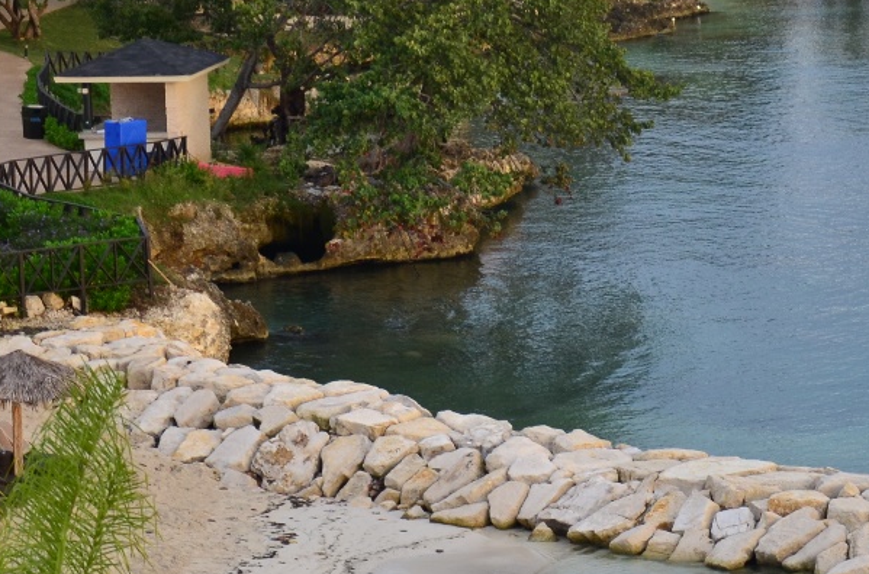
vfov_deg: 7.6
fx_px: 4342
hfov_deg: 11.3
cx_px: 817
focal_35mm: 180
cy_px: 270
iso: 200
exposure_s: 1/50
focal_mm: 45
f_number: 4.8
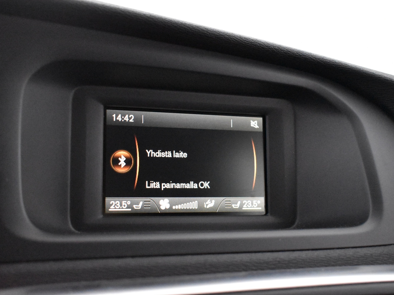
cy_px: 148
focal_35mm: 46
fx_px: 524
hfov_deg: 41.2
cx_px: 195
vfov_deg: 31.5
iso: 10000
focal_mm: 28
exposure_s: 1/50
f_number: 4.2
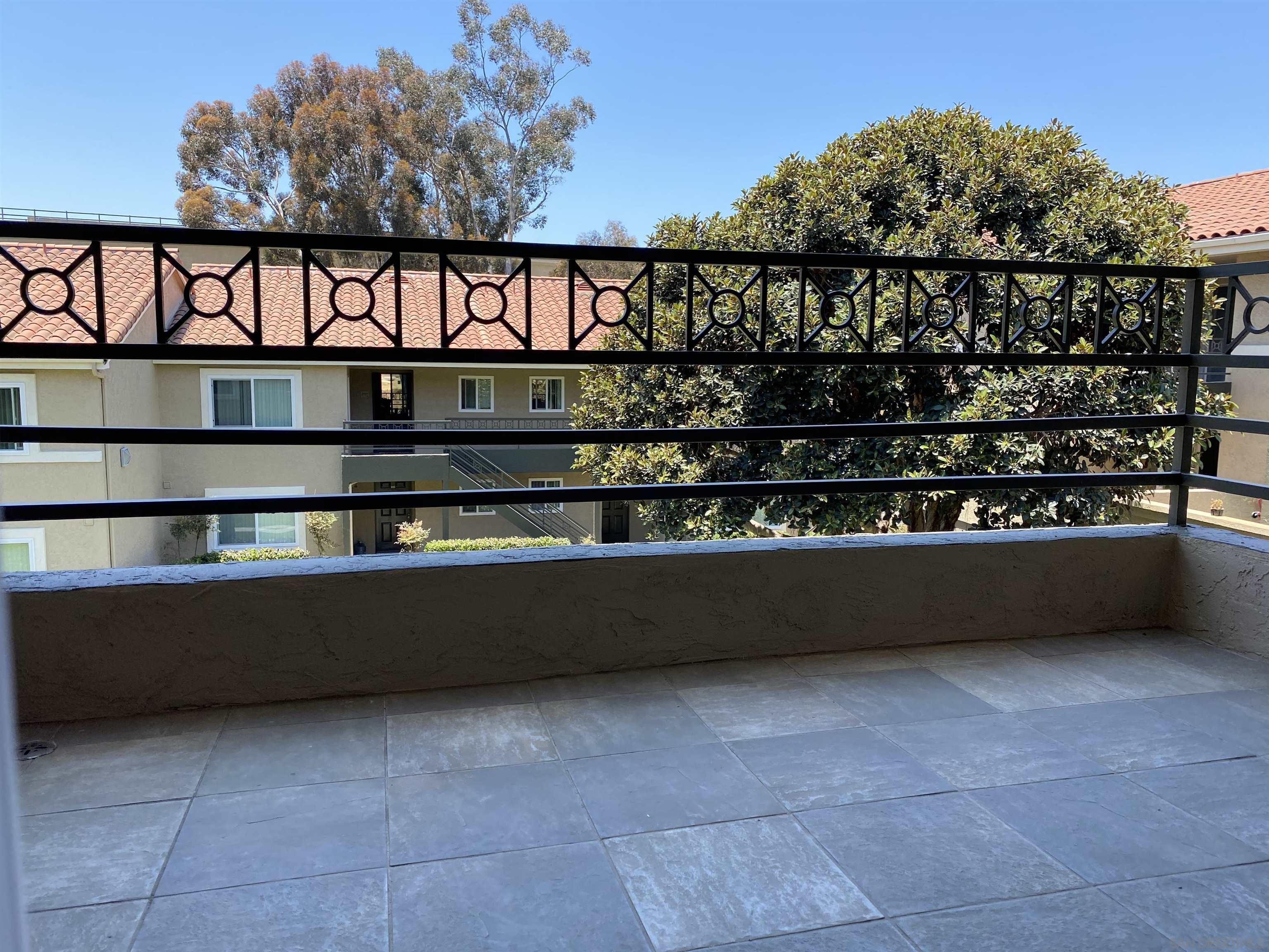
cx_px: 634
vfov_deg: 53.1
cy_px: 476
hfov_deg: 67.3
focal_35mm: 26
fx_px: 953
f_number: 1.8
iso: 32
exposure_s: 1/752
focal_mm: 4.25
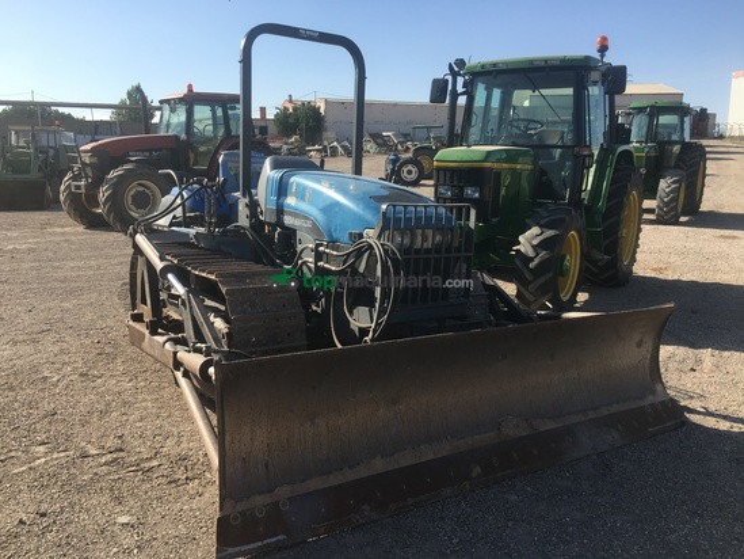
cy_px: 280
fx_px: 623
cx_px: 372
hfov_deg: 61.6
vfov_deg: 48.2
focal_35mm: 29
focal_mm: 4.15
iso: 25
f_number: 2.2
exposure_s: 1/1202
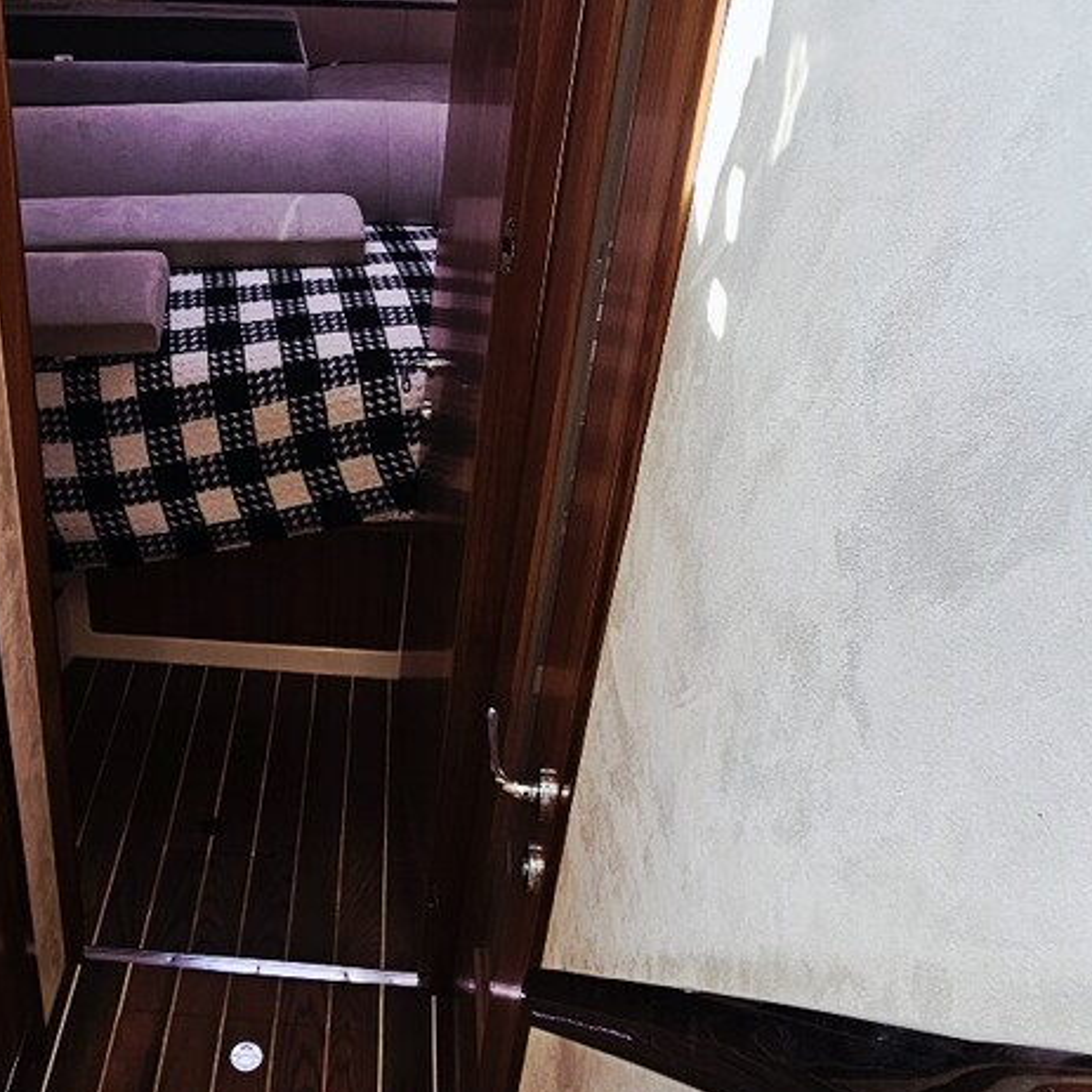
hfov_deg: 50.4
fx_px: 1106
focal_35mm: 31
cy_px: 448
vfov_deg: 52.2
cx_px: 276
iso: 80
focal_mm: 2.2
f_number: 2.2
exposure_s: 1/196
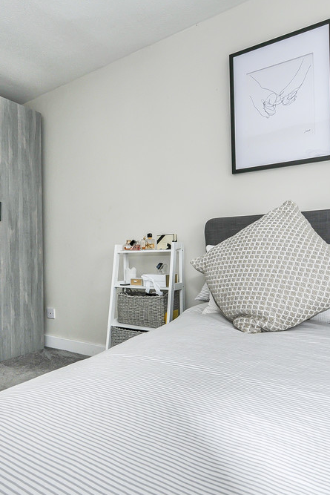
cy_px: 250
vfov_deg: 76.1
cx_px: 77
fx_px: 316
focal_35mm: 23
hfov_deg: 52.4
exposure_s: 1/20
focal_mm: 10
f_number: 10
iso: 250
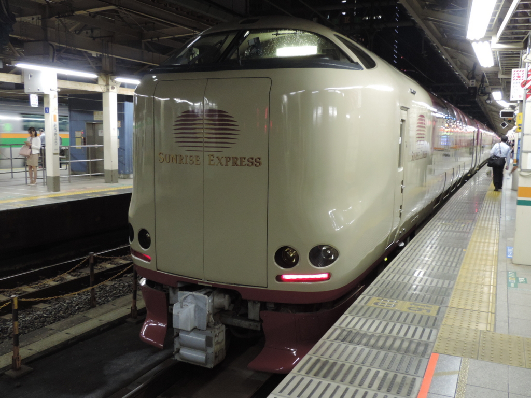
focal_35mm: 33
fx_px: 506
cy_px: 199
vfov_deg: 42.9
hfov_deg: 55.4
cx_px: 266
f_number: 3.2
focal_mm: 5.8
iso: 400
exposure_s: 1/20
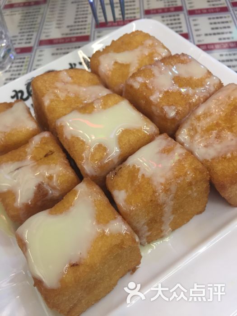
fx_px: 265
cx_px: 118
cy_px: 158
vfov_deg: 61.7
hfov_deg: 48.2
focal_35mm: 29
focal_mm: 4.15
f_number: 2.2
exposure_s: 1/33
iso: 125
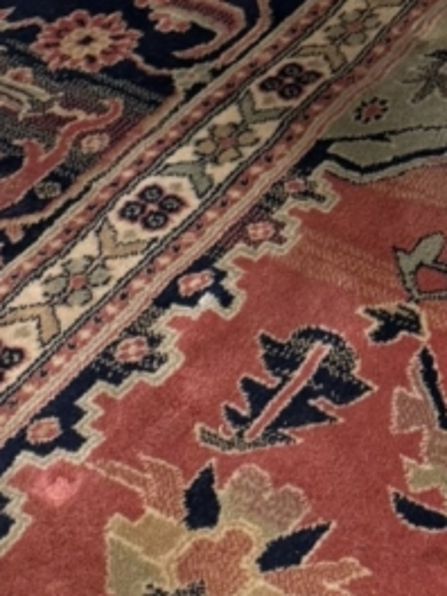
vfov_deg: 14.0
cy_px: -727
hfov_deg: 12.4
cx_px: 804
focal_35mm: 109
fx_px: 1877
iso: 200
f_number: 1.78
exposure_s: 1/50
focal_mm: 6.76
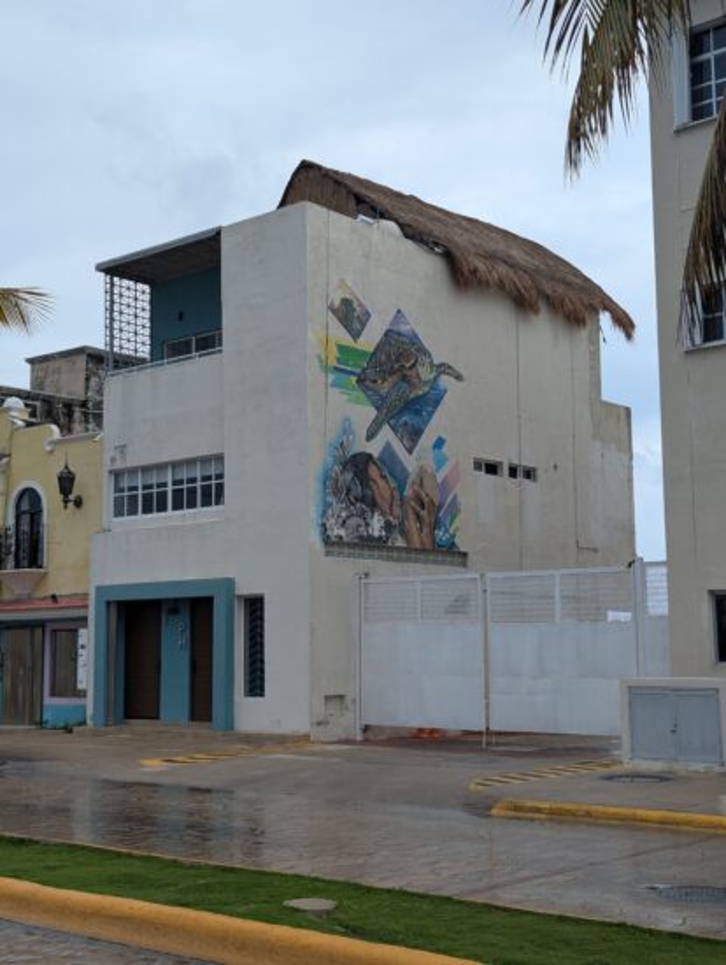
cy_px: 482
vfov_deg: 39.6
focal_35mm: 48
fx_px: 1339
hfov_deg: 30.3
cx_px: 363
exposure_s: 1/1550
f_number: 1.85
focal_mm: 6.81
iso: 48
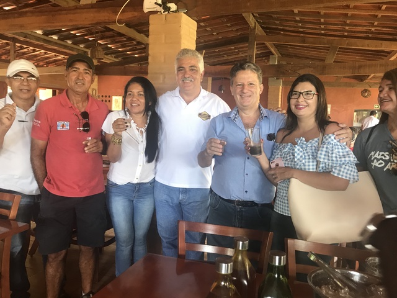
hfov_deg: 63.4
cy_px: 149
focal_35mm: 28
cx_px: 198
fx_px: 321
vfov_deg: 49.7
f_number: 1.8
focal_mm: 3.99
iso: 40
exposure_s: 1/24
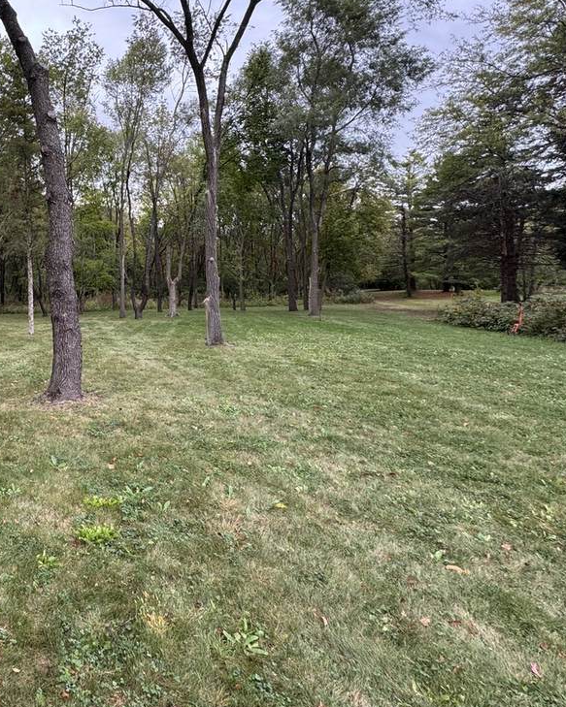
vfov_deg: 69.3
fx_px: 503
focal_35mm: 24
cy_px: 271
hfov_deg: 50.5
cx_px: 34
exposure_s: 1/99
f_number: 2.2
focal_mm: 2.22
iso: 50
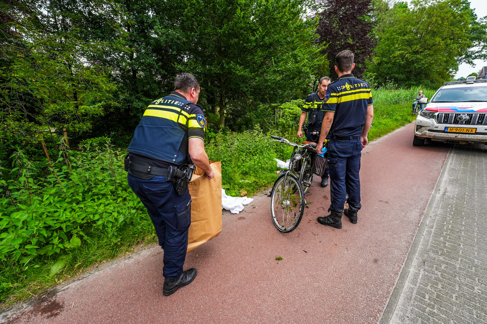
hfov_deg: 104.3
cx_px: 244
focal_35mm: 14
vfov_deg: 81.2
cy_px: 162
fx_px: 189
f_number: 9
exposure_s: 1/160
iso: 320
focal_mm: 14
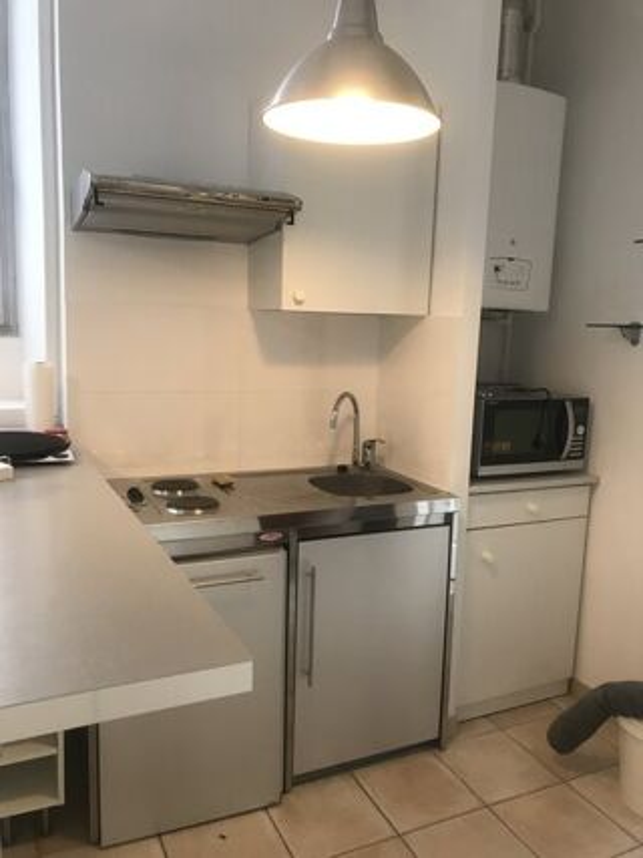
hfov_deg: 49.7
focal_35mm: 28
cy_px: 429
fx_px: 694
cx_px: 322
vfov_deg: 63.5
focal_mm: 3.99
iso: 64
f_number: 1.8
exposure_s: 1/17
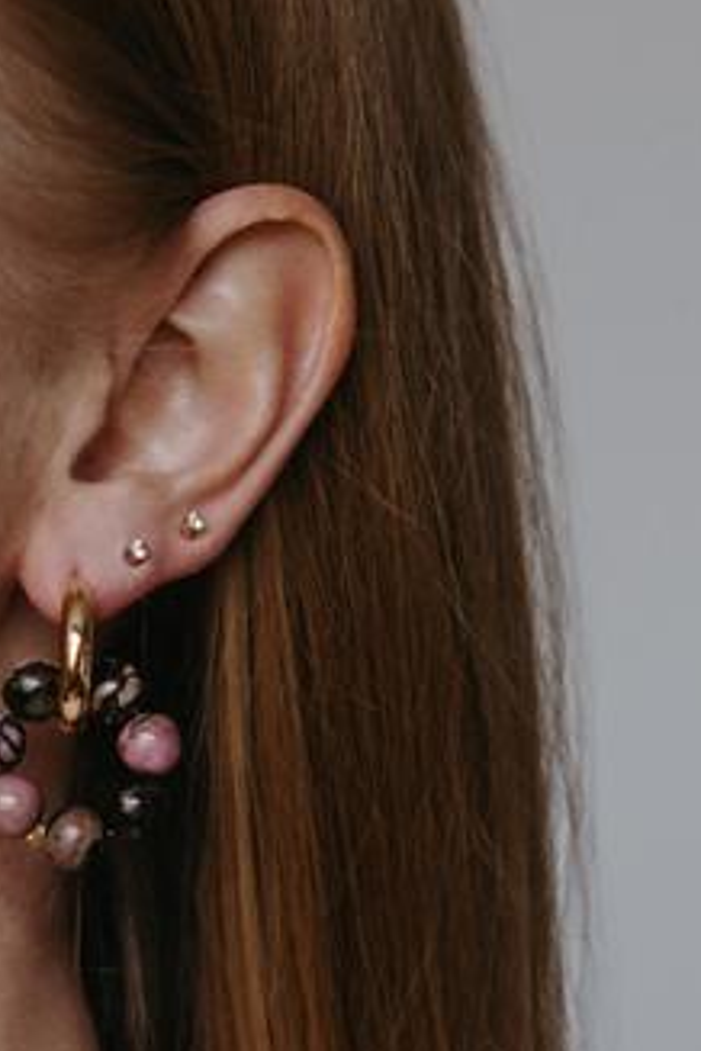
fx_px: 4848
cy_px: 865
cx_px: -8
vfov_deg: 12.3
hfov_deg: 8.2
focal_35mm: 166
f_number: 3.2
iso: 200
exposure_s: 1/125
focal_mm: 35
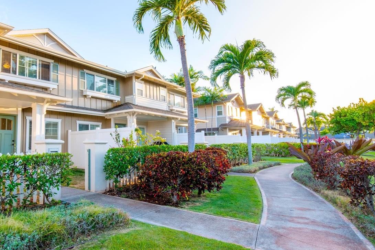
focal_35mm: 22
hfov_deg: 75.3
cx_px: 115
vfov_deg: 57.2
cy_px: 129
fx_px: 229
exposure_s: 1/30
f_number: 13
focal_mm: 15
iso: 320
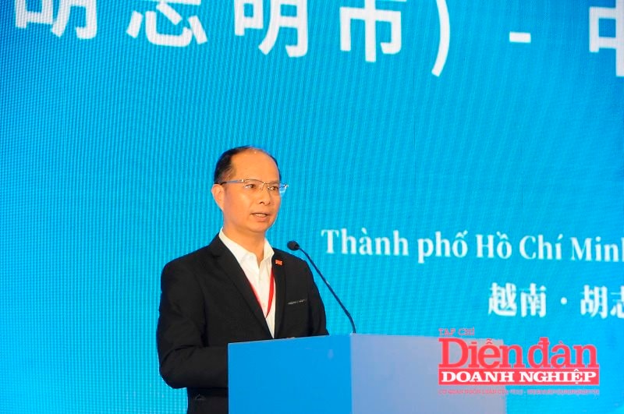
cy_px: 207
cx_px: 312
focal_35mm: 135
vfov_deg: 10.1
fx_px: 2337
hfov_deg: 15.2
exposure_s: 1/60
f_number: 5.3
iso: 800
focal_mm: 90
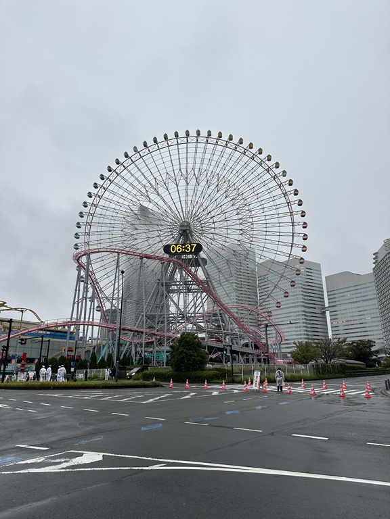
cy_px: 260
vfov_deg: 71.6
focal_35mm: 24
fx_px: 361
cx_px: 195
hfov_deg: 56.8
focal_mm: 6.86
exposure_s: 1/192
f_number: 1.78
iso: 64
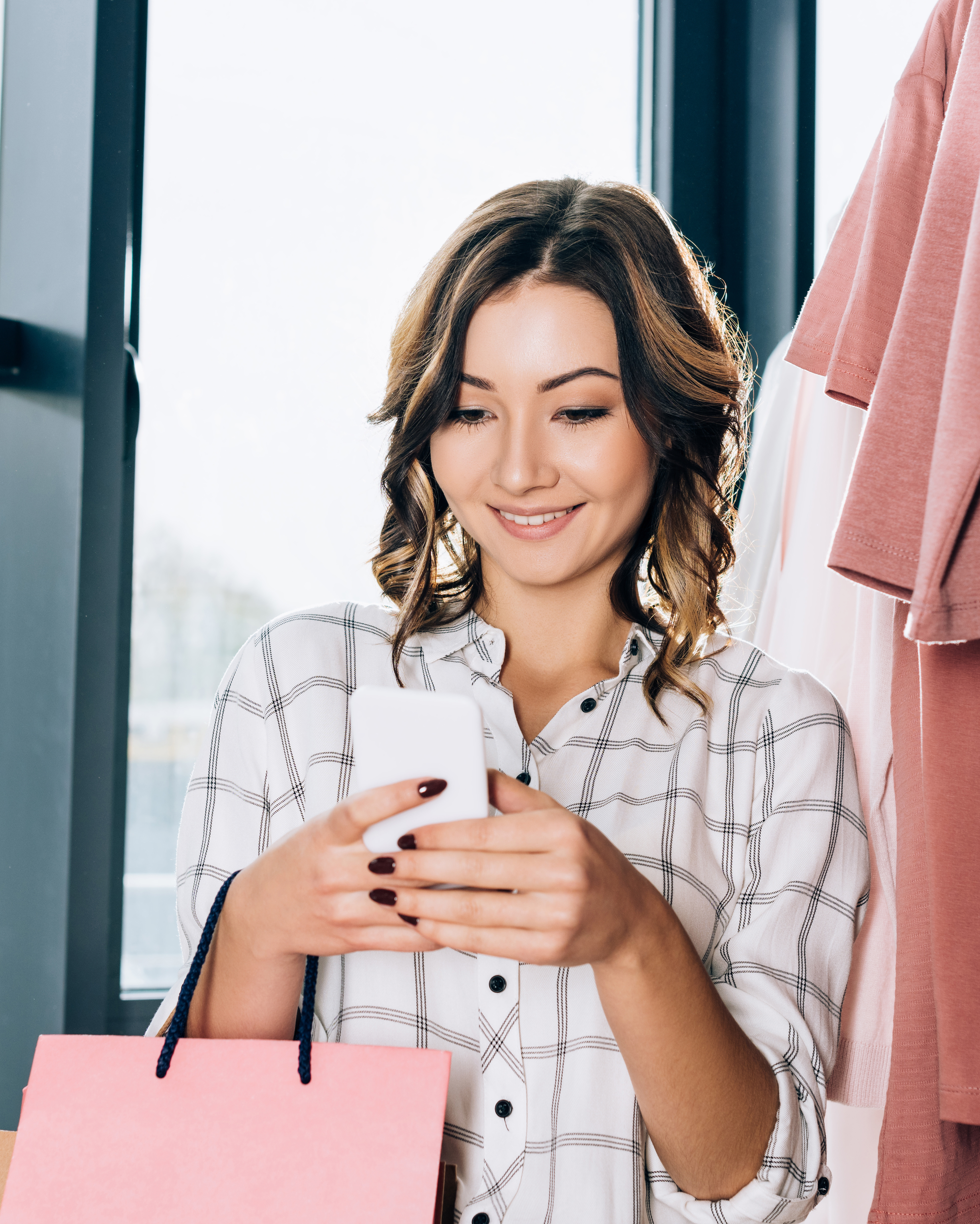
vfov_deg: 26.8
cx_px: 442
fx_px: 2574
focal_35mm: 71
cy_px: 617
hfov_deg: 21.5
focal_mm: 50
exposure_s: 1/160
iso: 200
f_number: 4.5
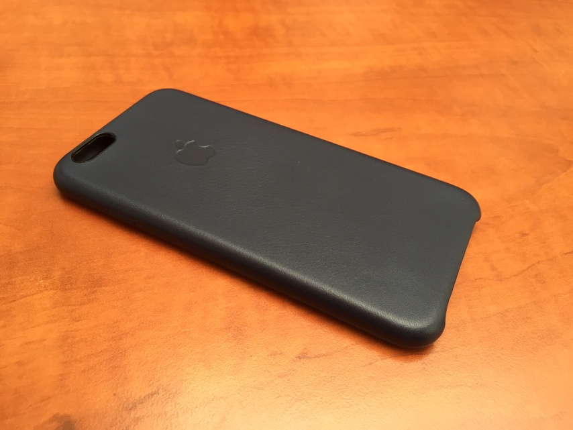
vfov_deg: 48.2
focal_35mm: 29
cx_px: 286
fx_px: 480
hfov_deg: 61.6
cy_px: 215
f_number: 2.2
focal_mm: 4.15
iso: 32
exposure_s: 1/30
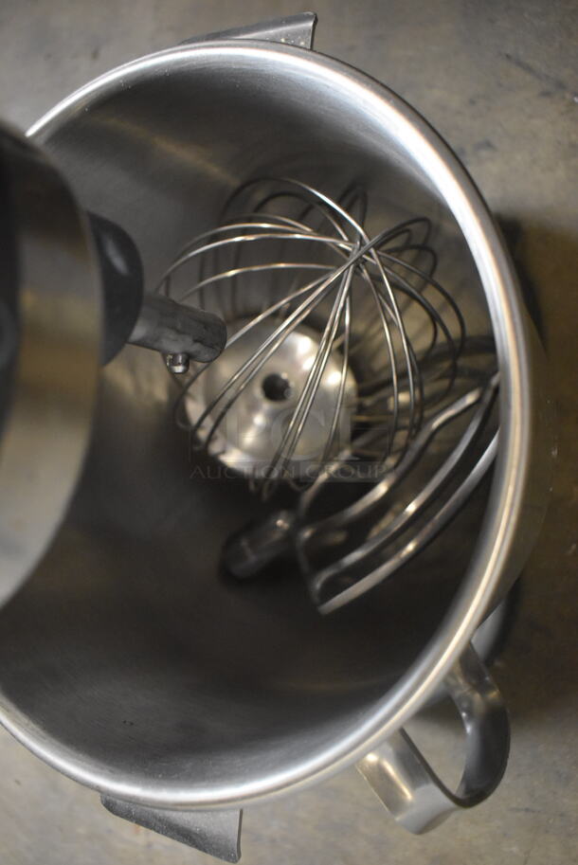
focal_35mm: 30
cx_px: 289
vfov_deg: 61.9
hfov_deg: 43.7
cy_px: 432
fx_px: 721
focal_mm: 20
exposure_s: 1/125
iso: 4000
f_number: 3.8
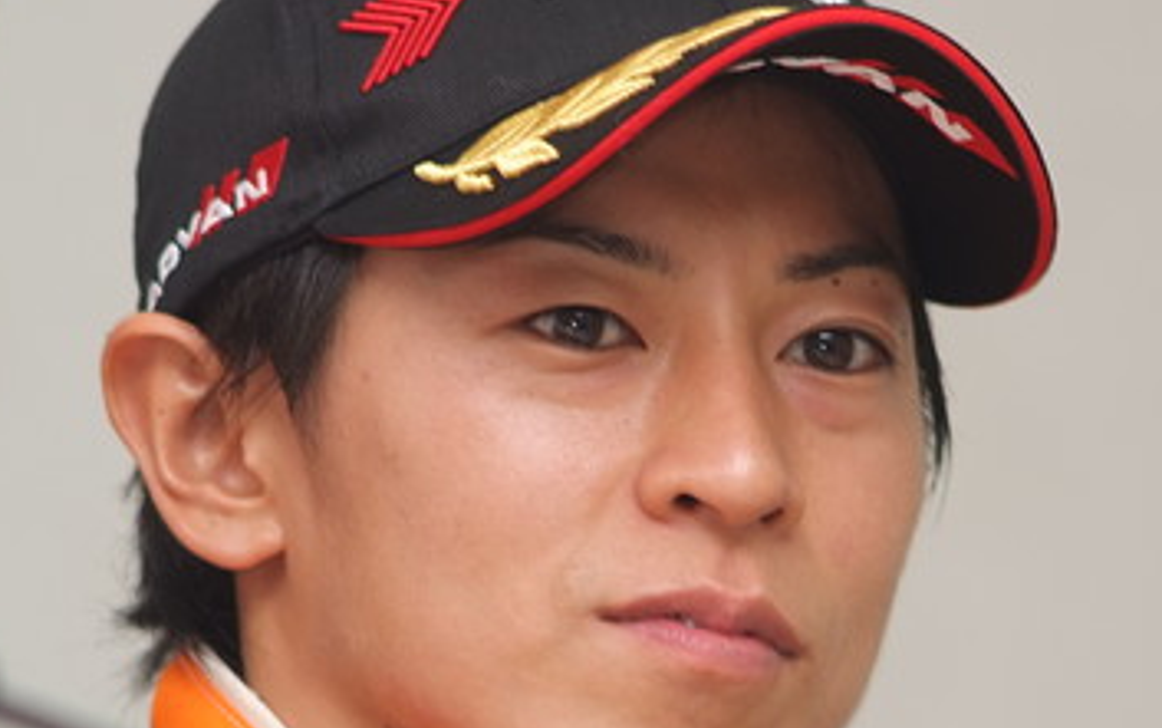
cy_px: 524
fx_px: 17774
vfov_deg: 2.3
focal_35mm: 561
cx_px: 616
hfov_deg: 3.7
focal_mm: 180
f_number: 2.8
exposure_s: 1/125
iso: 200
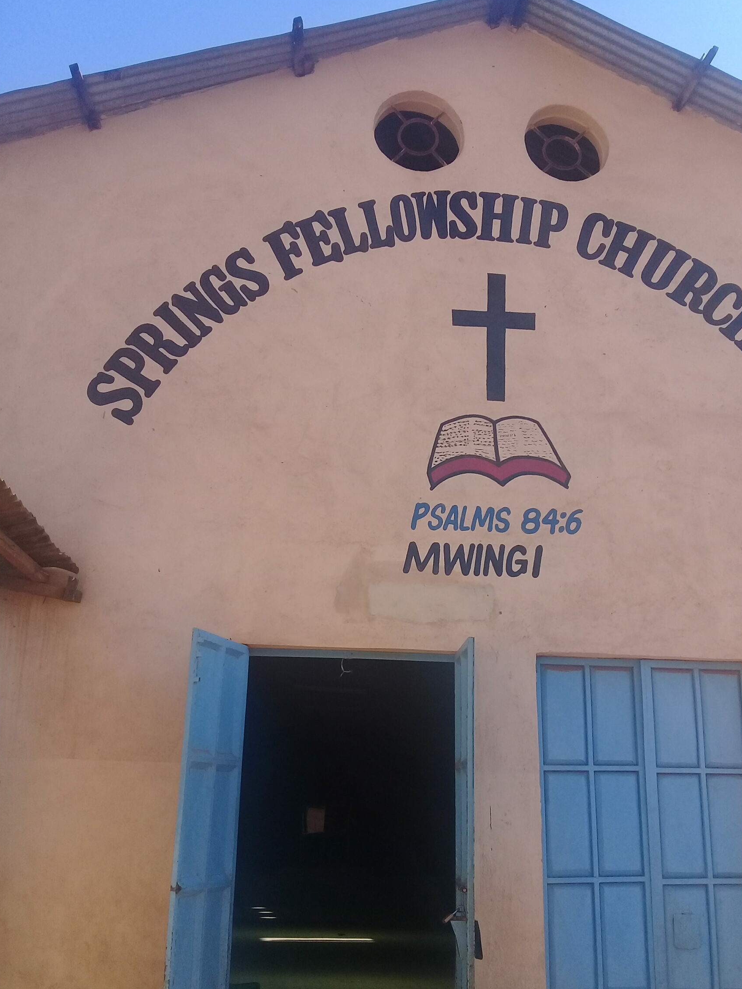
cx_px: 413
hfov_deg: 40.7
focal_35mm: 35
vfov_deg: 52.5
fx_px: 1000
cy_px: 538
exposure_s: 1/713
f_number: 2.2
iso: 50
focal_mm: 3.3
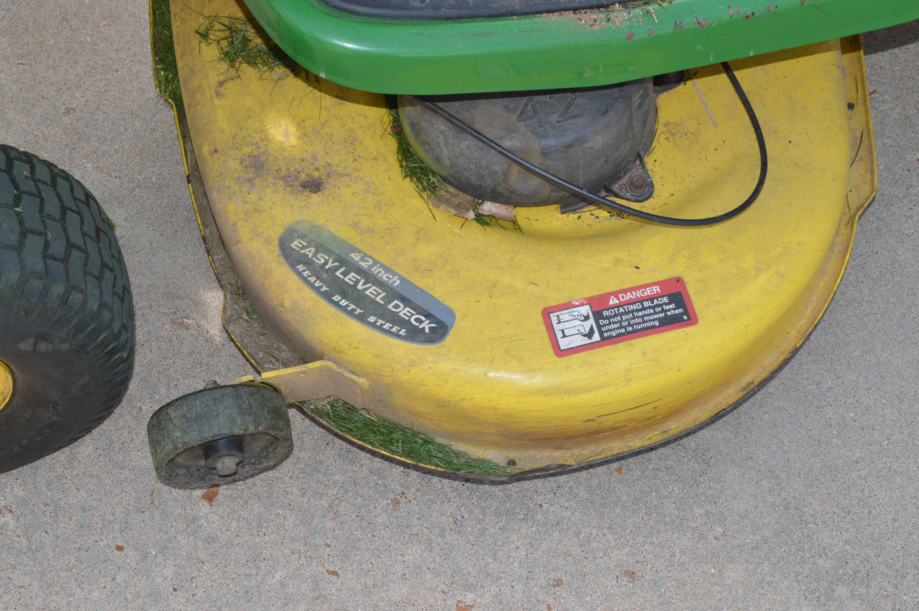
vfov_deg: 22.6
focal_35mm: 60
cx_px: 460
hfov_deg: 33.4
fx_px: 1530
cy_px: 306
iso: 800
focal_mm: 40
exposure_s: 1/200
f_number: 14
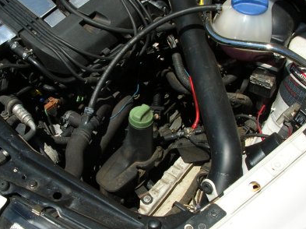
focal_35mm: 57
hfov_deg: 33.7
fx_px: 503
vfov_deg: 25.6
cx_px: 121
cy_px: 116
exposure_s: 1/370
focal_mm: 5.8
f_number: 5.6
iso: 50
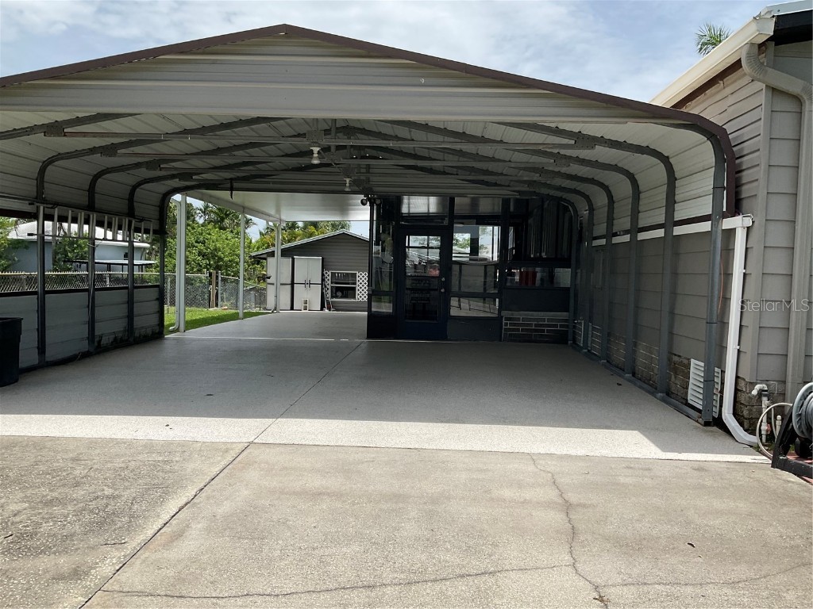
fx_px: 681
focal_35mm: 29
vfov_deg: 48.2
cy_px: 304
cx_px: 406
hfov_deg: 61.7
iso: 16
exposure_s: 1/2667
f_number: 1.8
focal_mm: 3
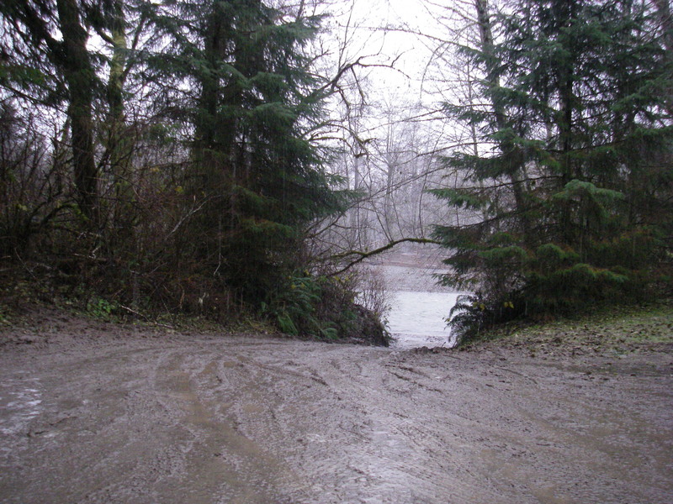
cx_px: 336
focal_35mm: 38
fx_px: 739
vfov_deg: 37.7
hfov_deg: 49.0
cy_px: 252
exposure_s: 1/30
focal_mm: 6.3
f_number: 3.3
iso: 400
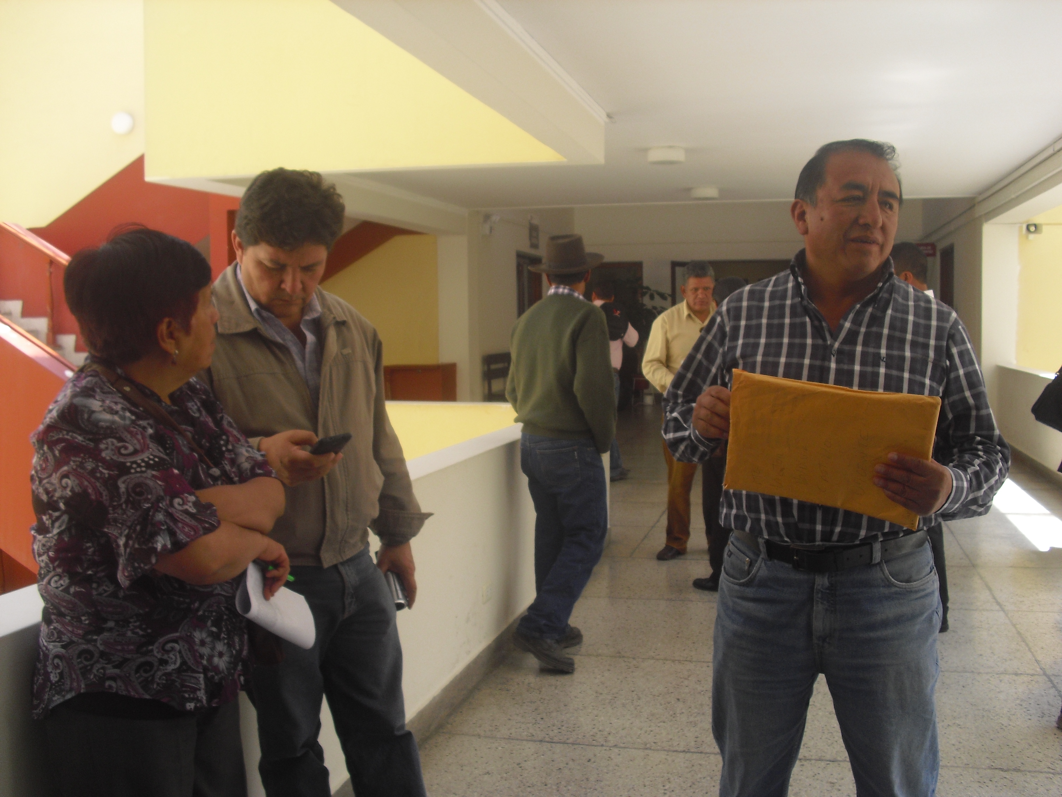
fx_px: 1104
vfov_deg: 39.7
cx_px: 531
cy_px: 398
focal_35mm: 36
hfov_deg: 51.4
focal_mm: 6.3
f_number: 3.1
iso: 100
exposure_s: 1/200
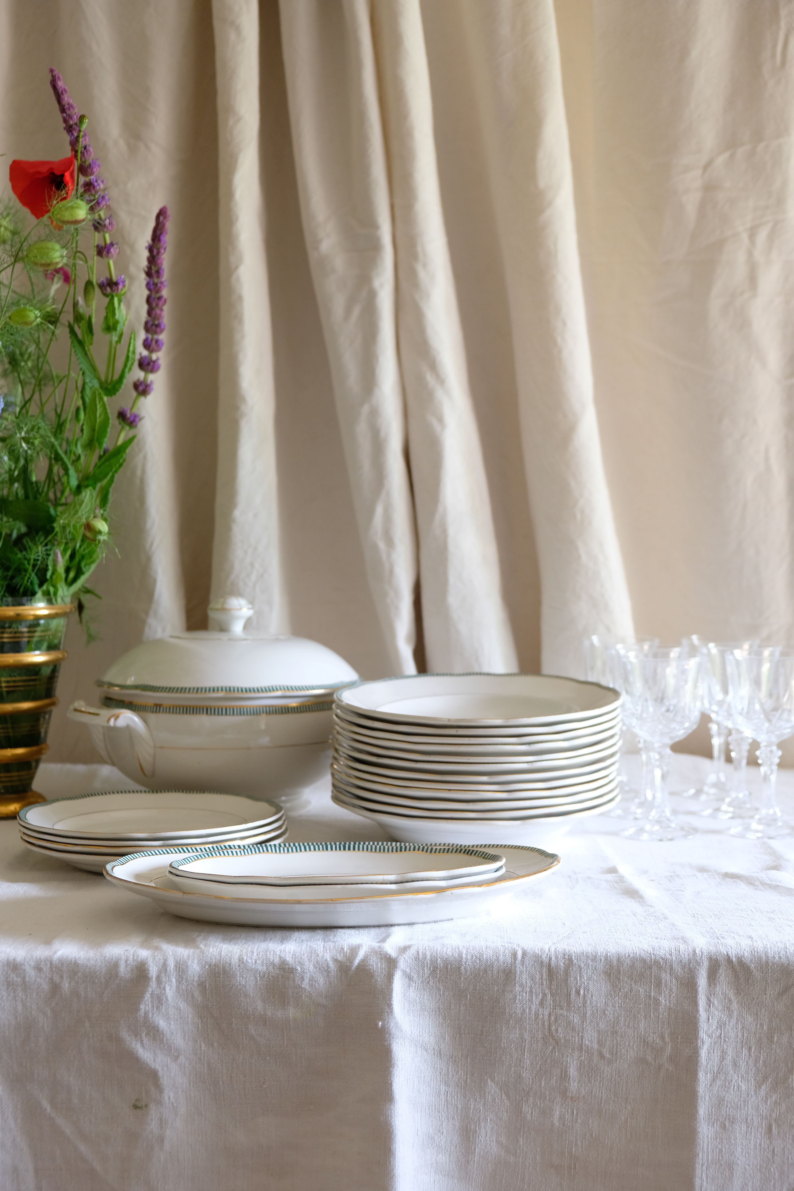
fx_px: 1555
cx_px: 397
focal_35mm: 47
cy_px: 596
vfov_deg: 41.9
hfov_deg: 28.6
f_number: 3.6
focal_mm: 31.5
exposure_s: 1/60
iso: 640
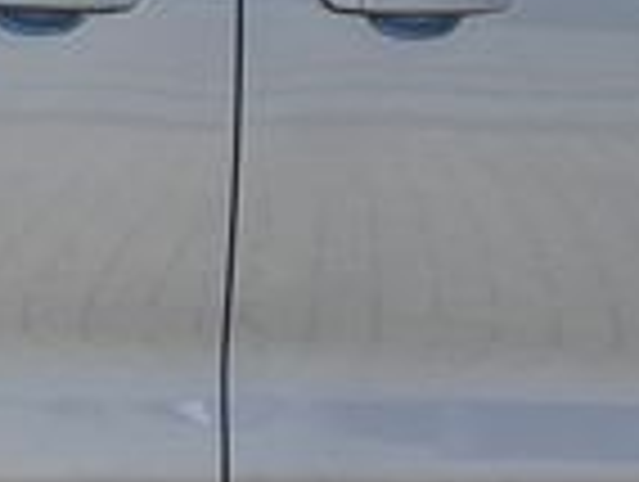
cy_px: 18
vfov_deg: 7.9
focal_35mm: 187
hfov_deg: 10.3
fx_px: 3458
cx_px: -266
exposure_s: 1/2755
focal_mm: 5.1
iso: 50
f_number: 1.6
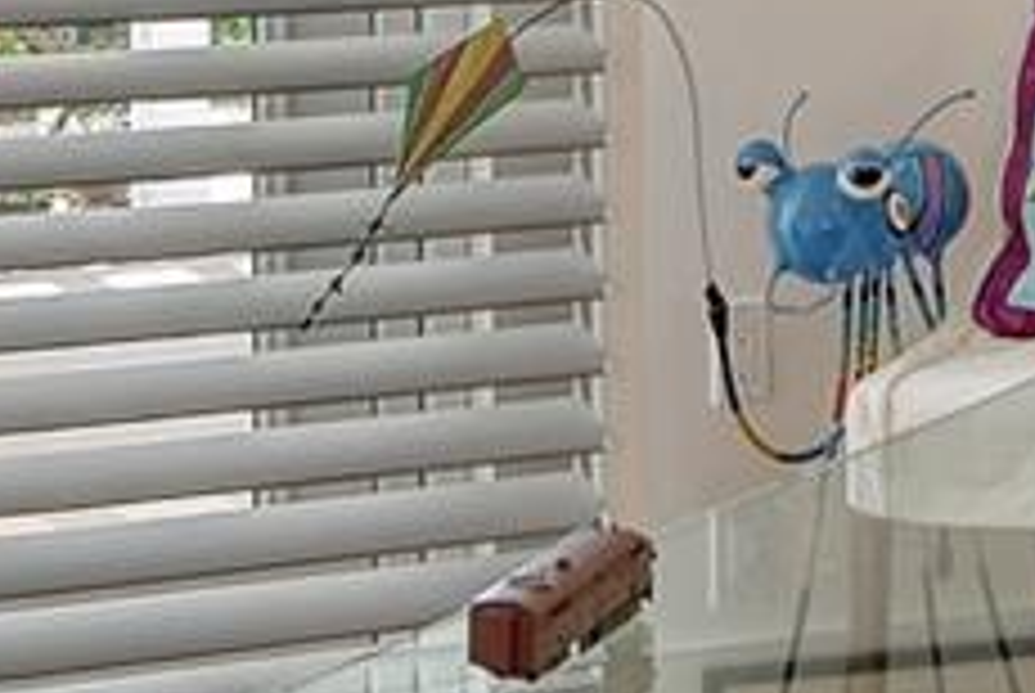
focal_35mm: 125
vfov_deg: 10.6
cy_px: -322
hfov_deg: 16.4
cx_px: 522
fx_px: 3598
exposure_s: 1/1000
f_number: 7.1
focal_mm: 12
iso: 640
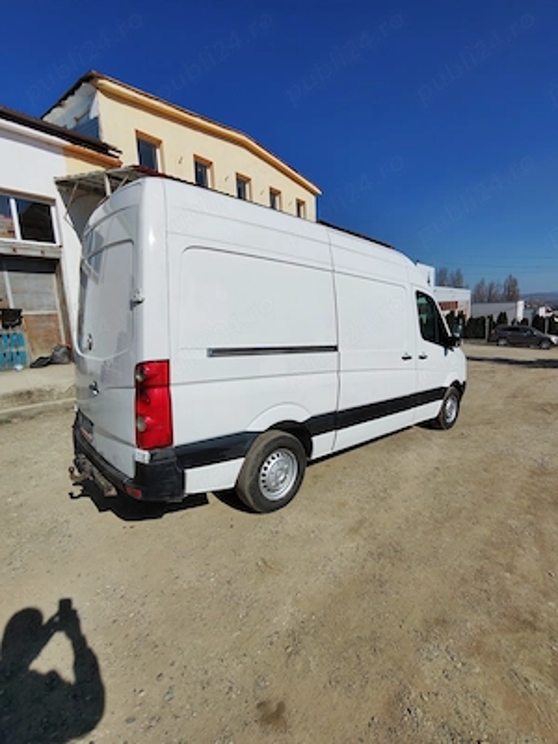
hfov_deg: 78.1
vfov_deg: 94.5
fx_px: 344
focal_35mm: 16
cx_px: 279
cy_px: 372
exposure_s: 1/2900
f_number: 2.2
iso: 50
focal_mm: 1.96
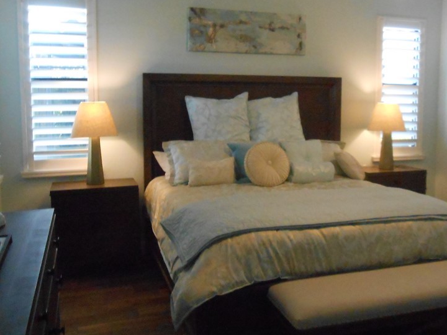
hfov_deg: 50.0
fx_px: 478
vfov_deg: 38.6
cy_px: 147
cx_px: 258
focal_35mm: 37
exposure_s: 1/60
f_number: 3.5
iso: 800
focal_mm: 4.6
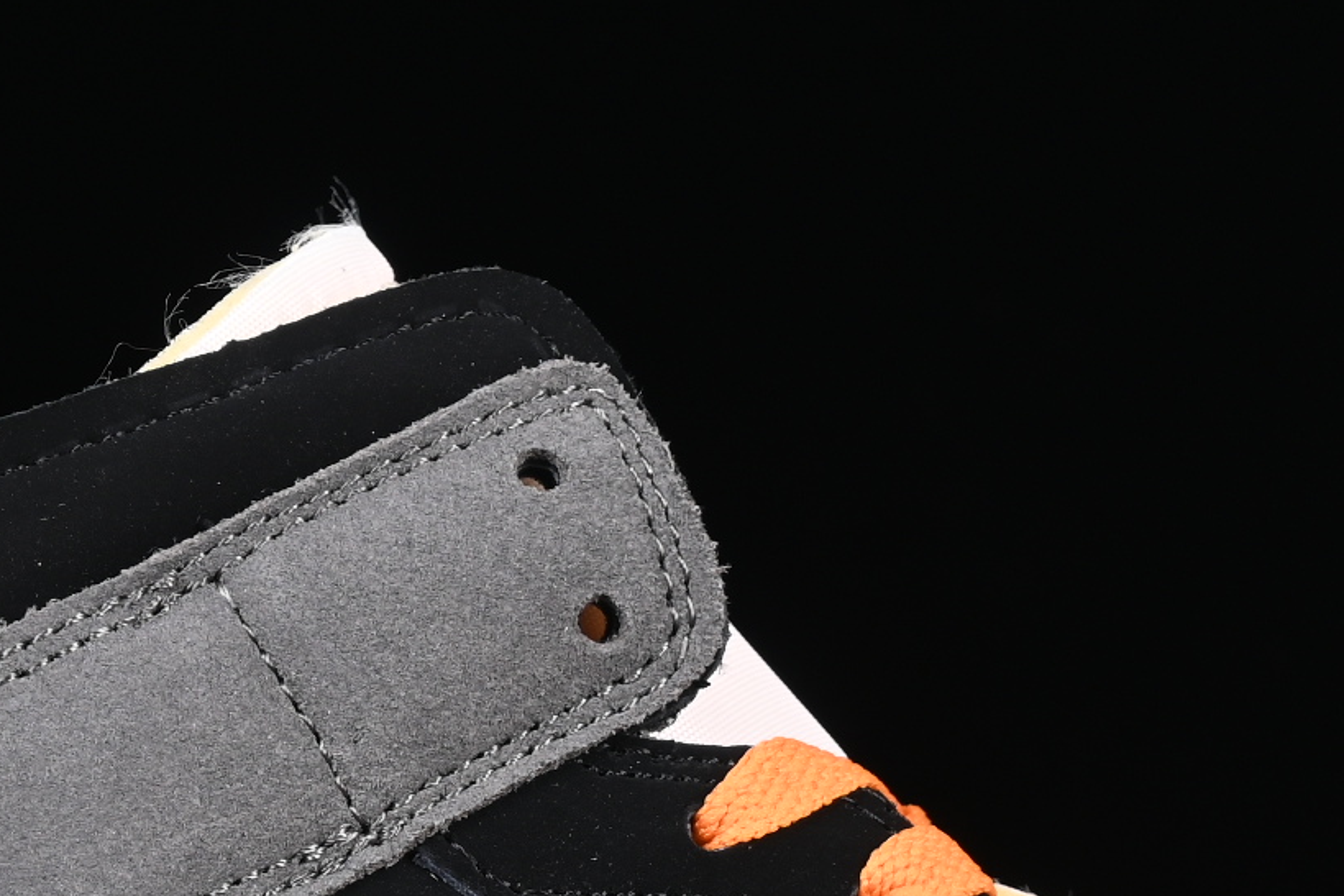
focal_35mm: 255
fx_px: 9519
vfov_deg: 5.4
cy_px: 1083
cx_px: 819
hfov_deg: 8.1
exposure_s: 1/60
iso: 160
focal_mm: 50
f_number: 6.3
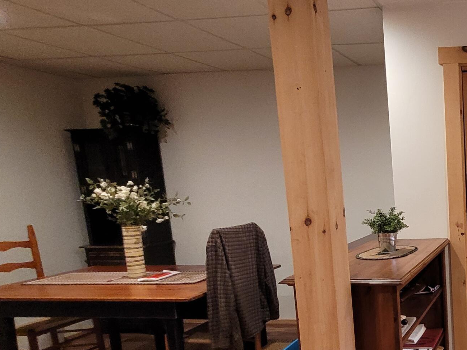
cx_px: 494
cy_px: 232
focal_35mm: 30
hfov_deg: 46.8
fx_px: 405
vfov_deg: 46.1
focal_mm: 1.74
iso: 400
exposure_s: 1/60
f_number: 2.2
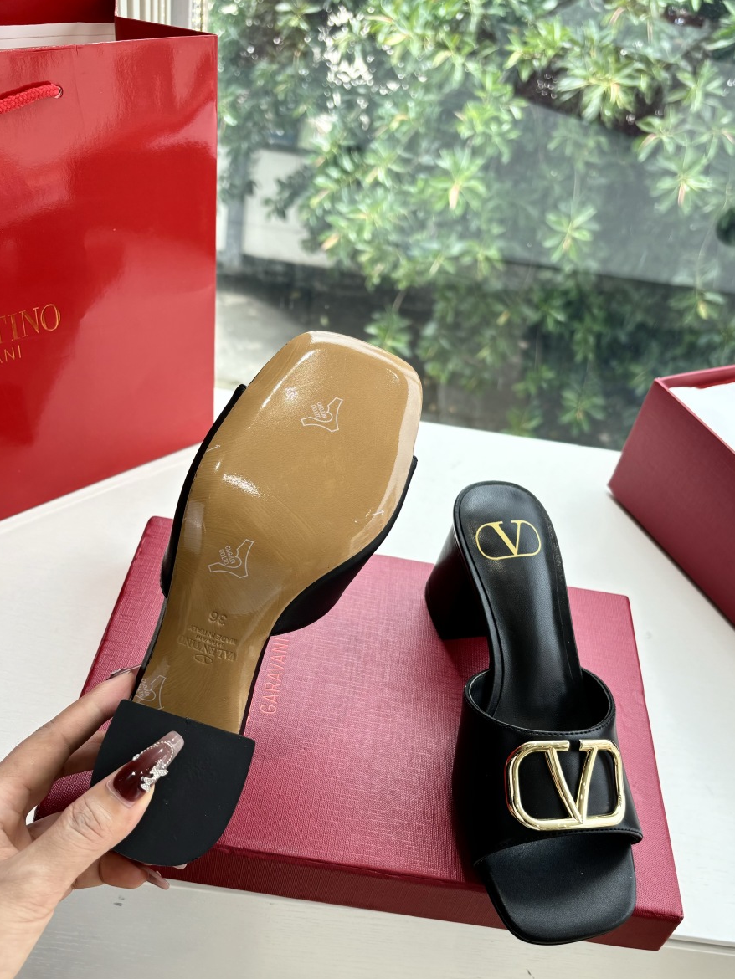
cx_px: 375
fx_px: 906
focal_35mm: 32
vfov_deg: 56.5
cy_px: 569
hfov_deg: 44.2
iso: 50
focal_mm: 5.96
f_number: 1.6
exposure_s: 1/385
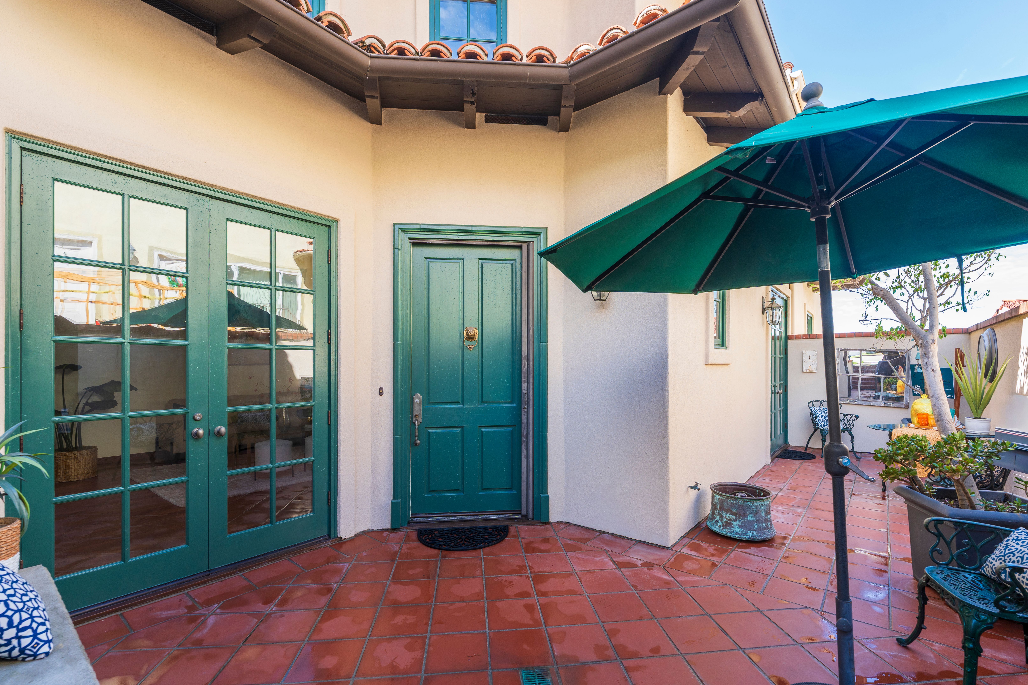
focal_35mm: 15
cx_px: 498
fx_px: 428
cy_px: 356
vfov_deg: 77.3
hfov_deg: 100.4
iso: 100
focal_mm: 14
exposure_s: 1/40
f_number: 7.1
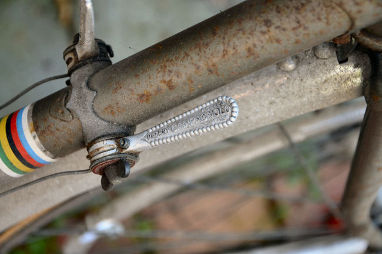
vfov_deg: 13.8
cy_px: 127
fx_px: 1049
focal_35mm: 99
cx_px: 191
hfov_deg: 20.6
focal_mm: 66
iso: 200
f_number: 5.3
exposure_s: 1/60
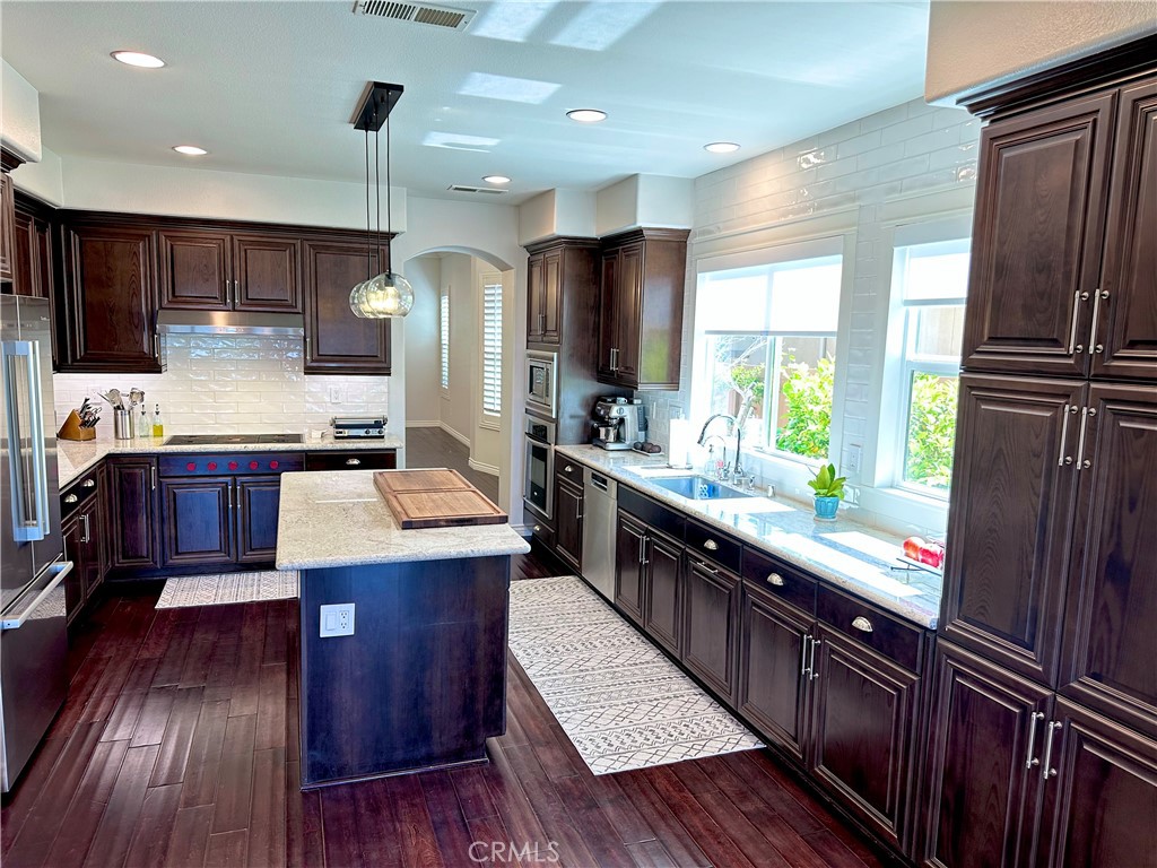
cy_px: 434
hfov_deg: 71.6
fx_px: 802
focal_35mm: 24
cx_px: 578
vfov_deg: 56.8
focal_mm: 6.86
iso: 160
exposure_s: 1/120
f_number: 1.78
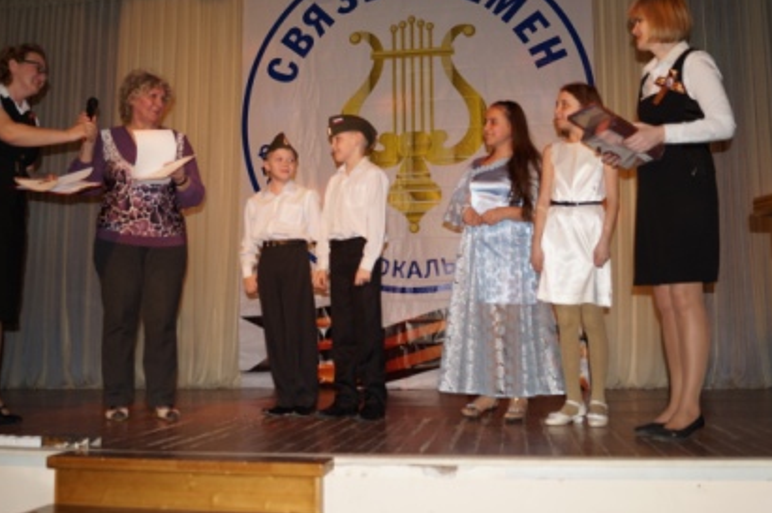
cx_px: 385
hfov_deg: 53.2
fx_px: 771
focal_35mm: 36
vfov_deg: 36.8
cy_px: 257
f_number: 4
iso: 200
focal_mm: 22
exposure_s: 1/60
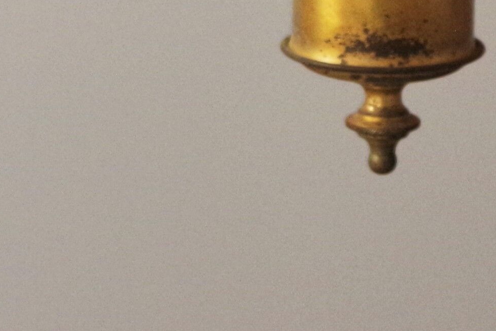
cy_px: -551
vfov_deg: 4.7
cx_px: 390
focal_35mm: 283
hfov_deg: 7.3
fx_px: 3899
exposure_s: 1/60
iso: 800
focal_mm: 30.63
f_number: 4
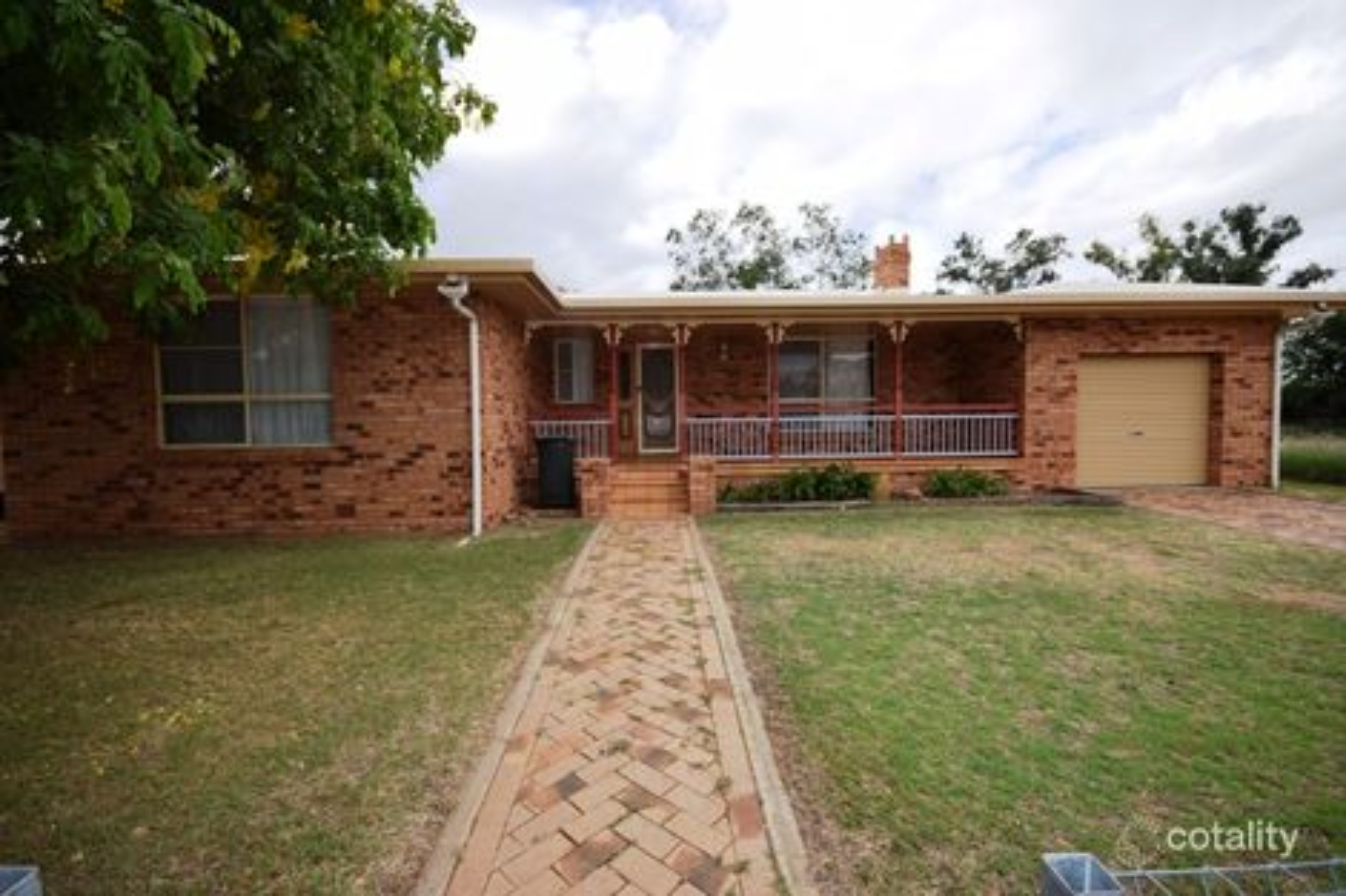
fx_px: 561
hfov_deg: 100.4
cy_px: 448
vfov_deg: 77.3
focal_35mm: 15
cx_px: 673
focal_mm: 10
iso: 100
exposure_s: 1/160
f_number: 6.3
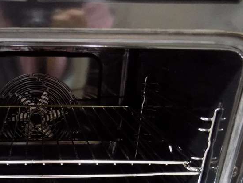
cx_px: 49
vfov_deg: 31.9
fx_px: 302
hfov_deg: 41.9
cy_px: 166
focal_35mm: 43
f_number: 3.1
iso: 400
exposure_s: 1/5
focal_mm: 4
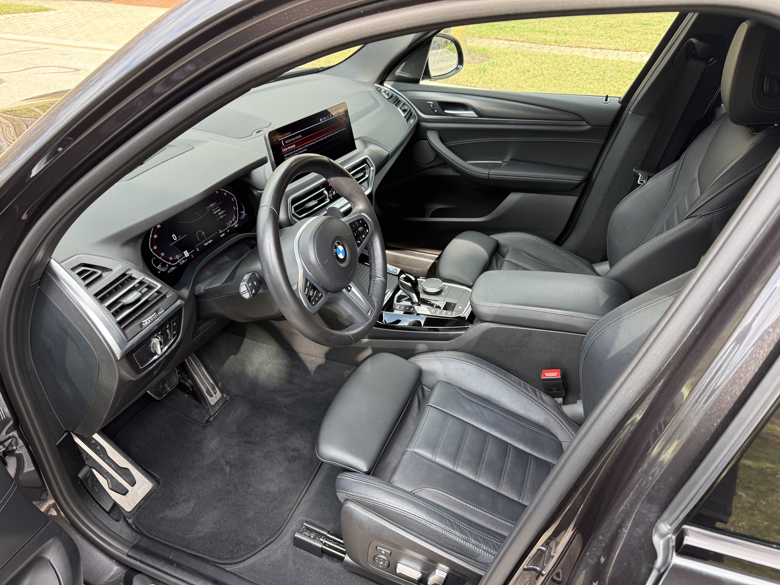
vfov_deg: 56.8
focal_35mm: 24
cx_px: 390
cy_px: 292
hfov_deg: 71.6
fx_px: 541
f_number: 1.78
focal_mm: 6.76
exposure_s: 1/257
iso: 100
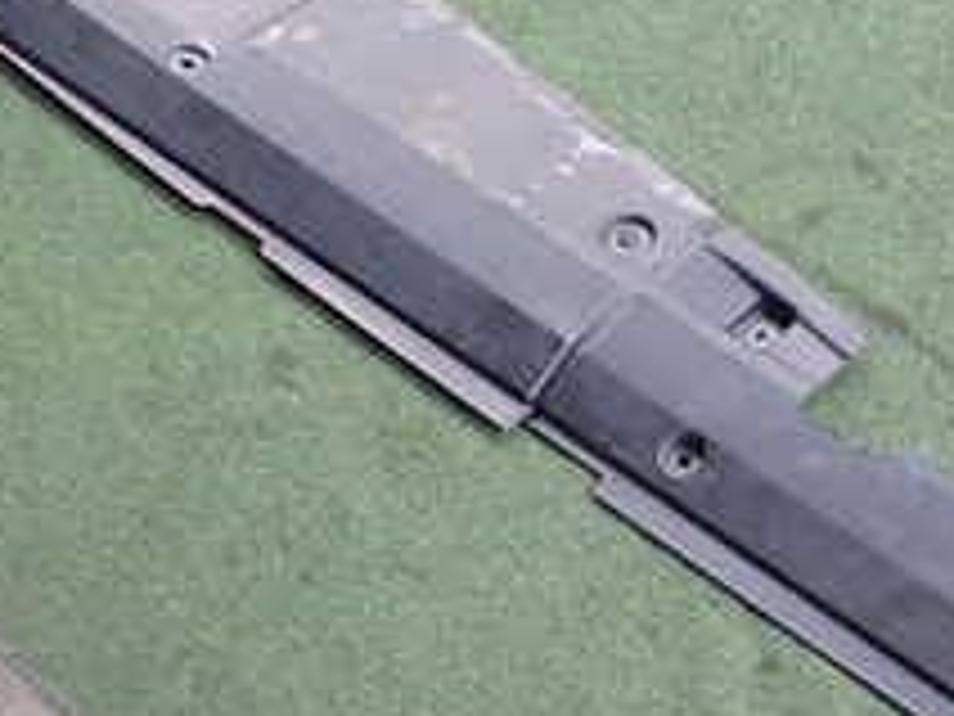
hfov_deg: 21.9
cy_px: 549
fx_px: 2343
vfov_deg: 17.3
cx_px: 1030
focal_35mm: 85
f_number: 2.3
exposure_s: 1/125
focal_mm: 5.4
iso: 160
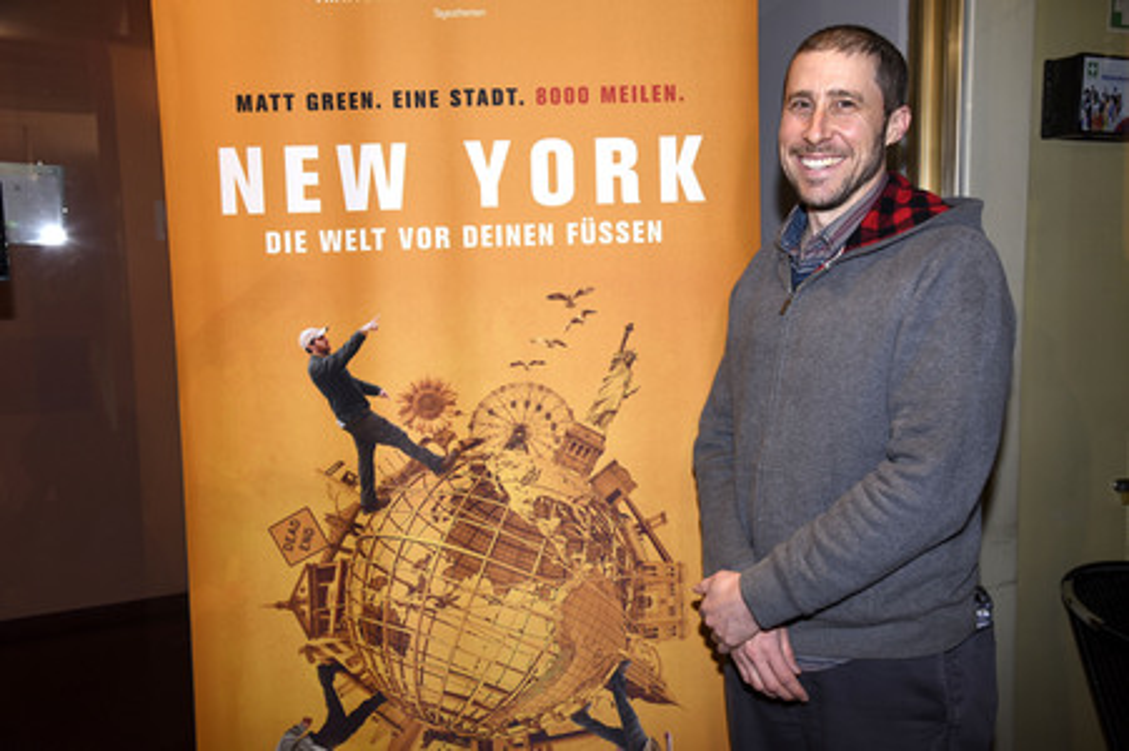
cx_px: 564
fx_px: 1065
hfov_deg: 55.8
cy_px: 376
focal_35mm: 34
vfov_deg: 38.8
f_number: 6.3
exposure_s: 1/50
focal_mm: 34
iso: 800
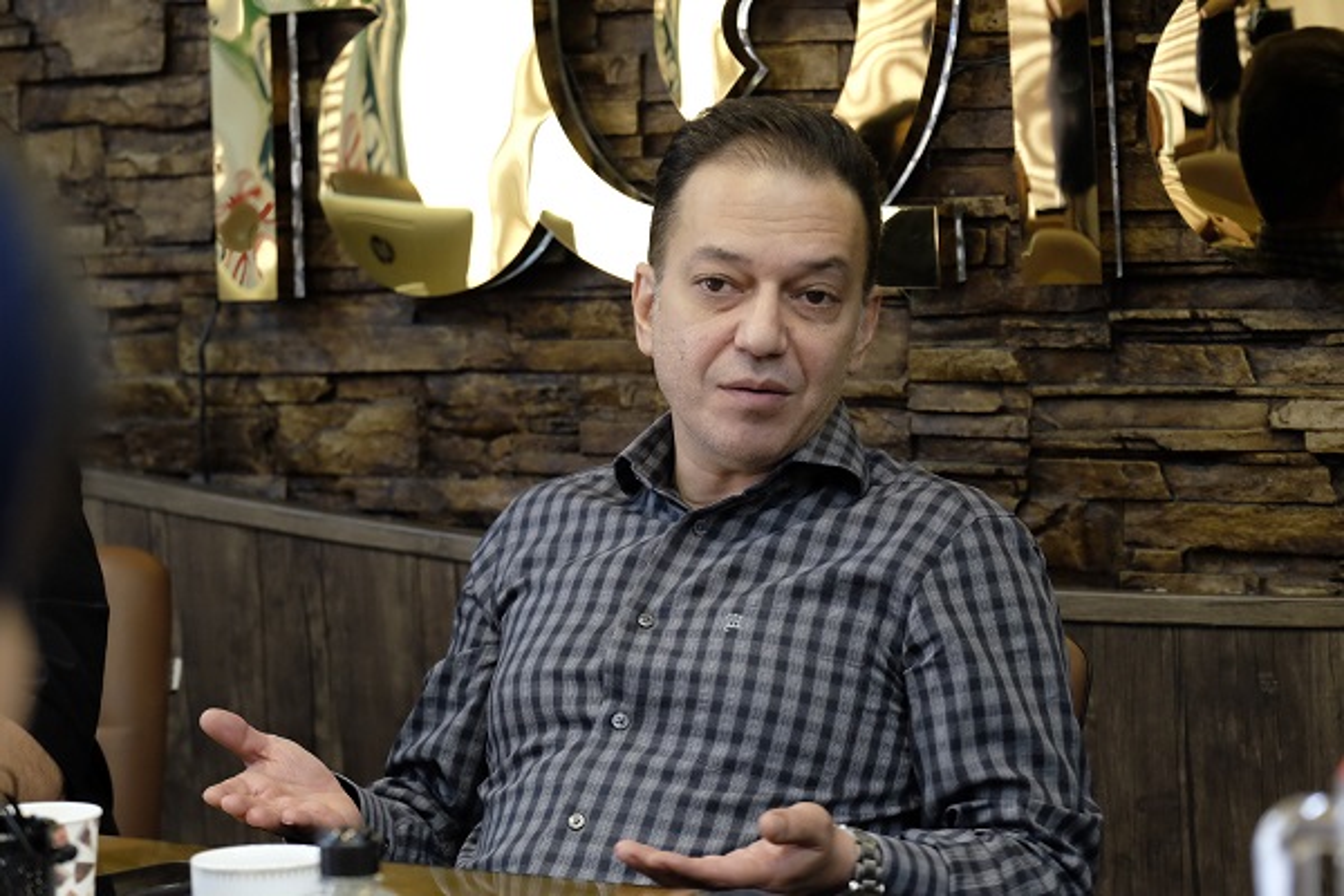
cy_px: 448
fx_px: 3845
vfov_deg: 13.3
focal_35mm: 103
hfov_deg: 19.8
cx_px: 672
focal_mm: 68.7
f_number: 4.5
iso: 4000
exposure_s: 1/125
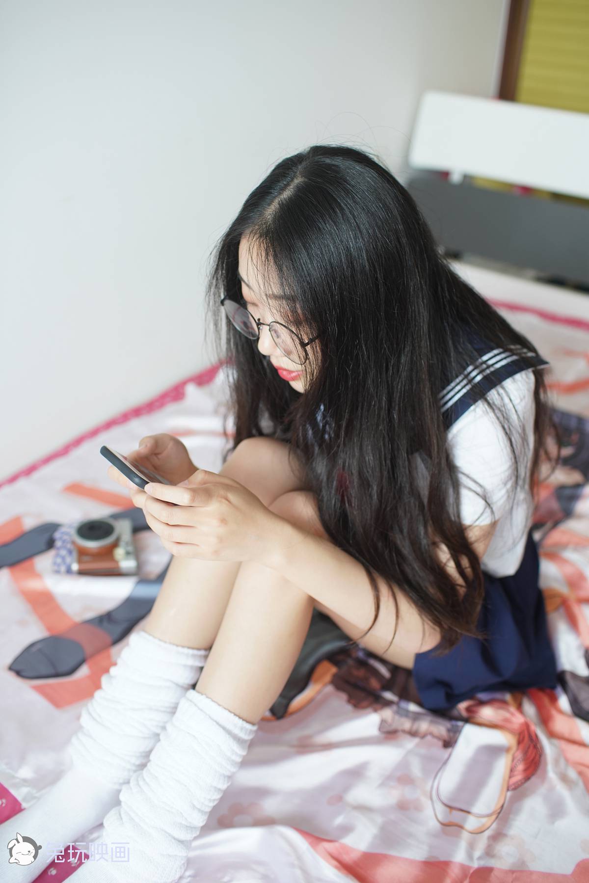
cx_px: 294
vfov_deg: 54.4
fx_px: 859
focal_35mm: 35
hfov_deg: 37.9
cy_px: 442
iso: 500
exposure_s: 1/125
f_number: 2.5
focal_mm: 35
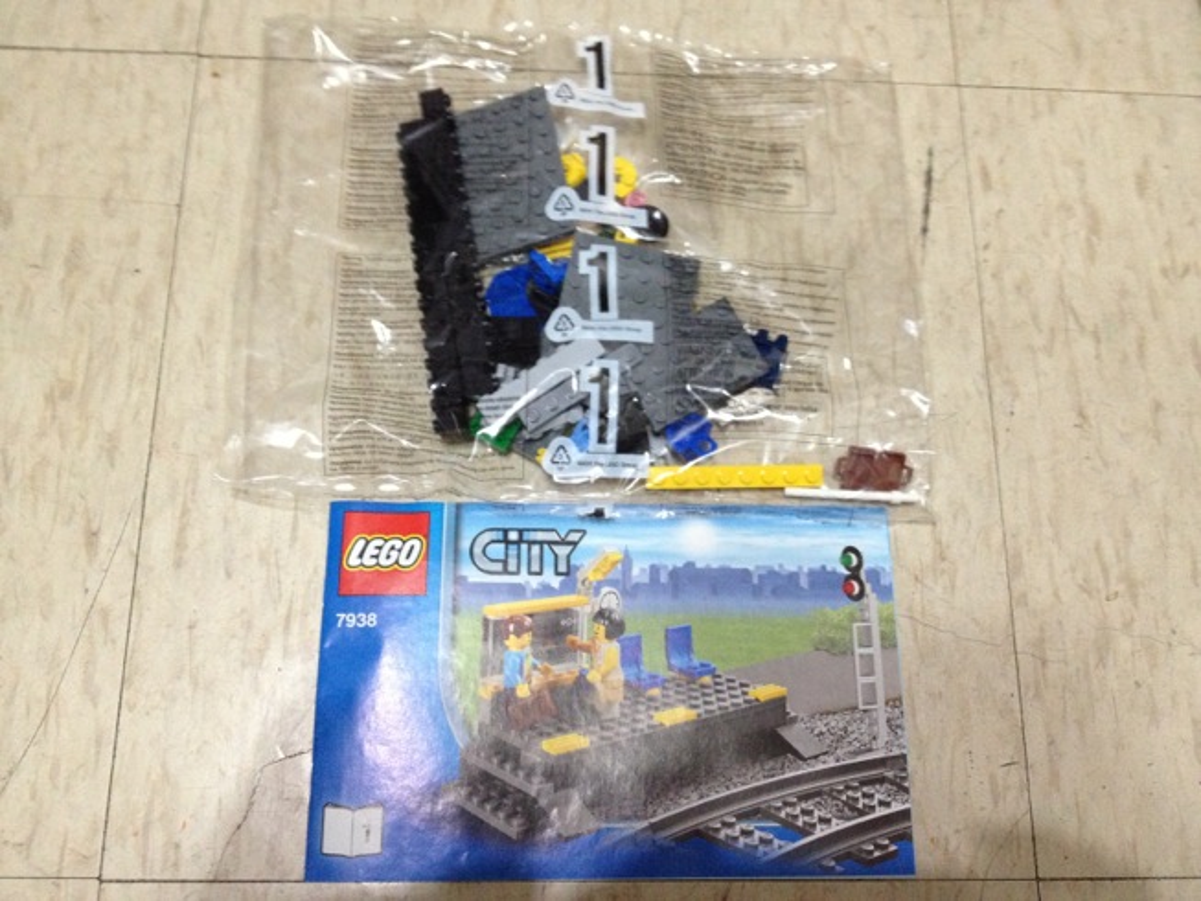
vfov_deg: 40.7
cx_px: 600
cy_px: 450
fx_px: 1215
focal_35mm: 35
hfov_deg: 52.6
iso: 320
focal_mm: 4.28
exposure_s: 1/20
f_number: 2.4
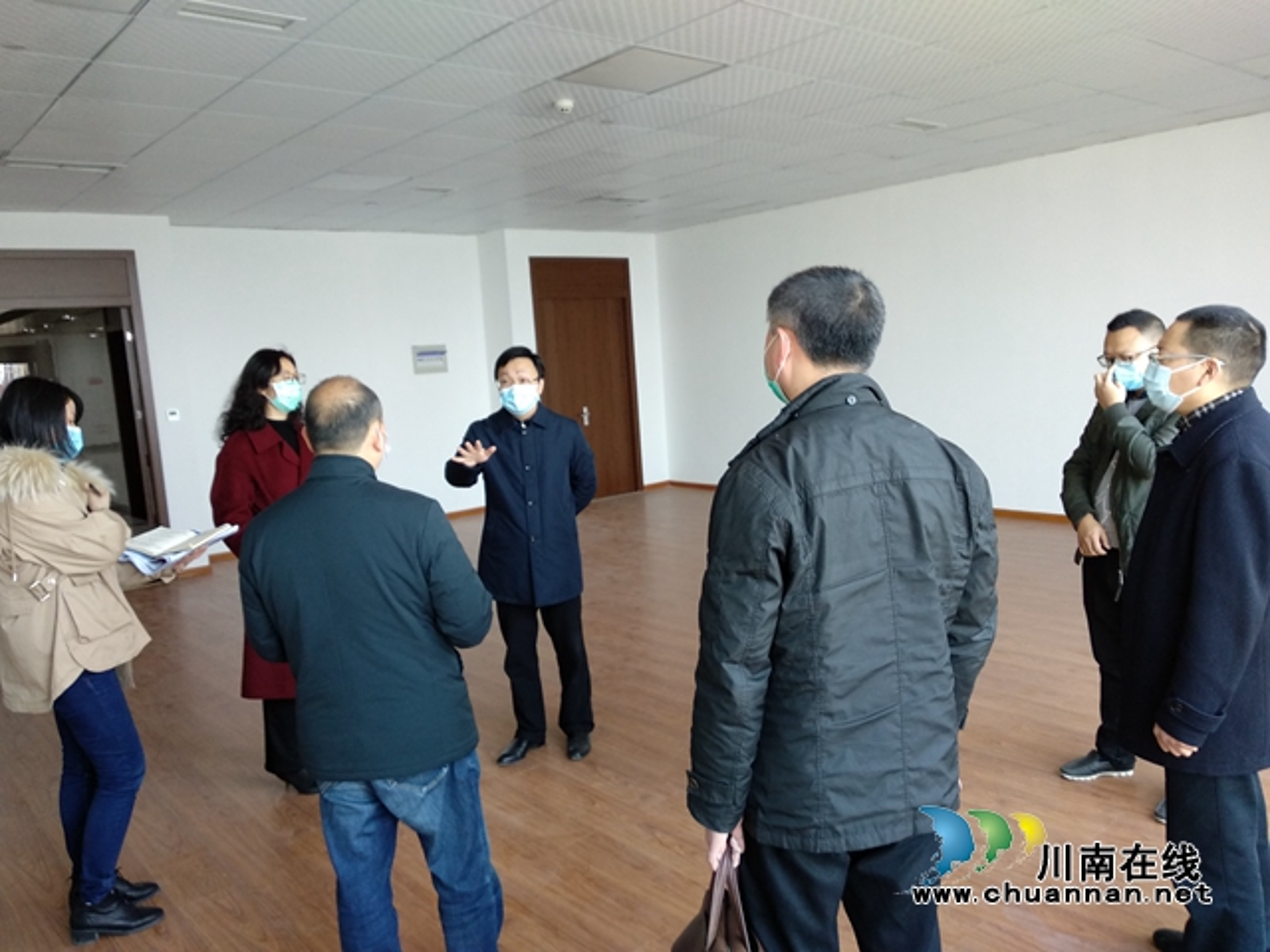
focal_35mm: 26
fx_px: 954
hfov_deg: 67.3
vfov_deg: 53.1
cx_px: 635
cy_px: 476
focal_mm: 3.81
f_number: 2.2
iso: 320
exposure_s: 1/33
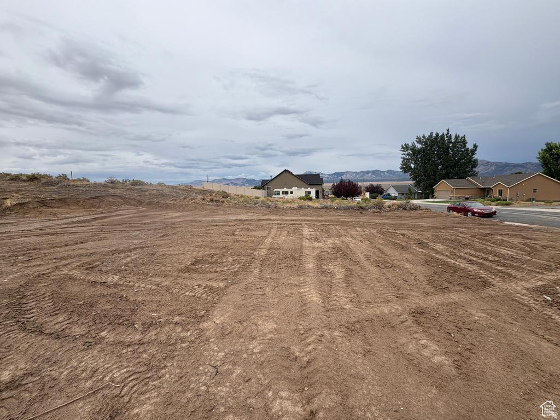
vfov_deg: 85.7
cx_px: 280
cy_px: 210
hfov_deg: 102.1
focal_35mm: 14
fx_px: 226
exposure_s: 1/459
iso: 40
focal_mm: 2.22
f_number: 2.2
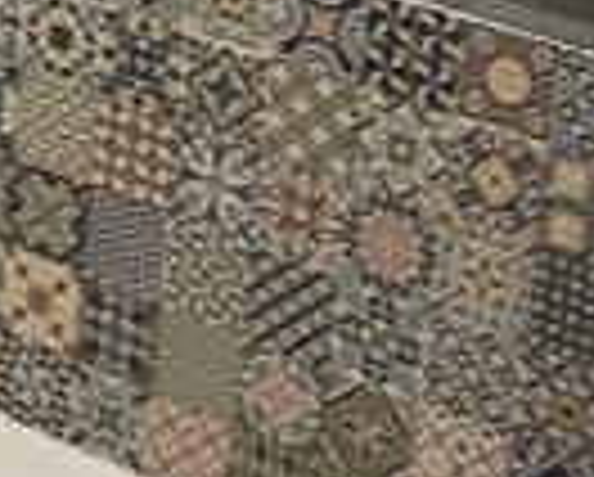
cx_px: -828
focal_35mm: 186
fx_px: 3275
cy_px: -248
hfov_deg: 9.3
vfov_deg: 8.2
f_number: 1.8
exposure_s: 1/50
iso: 20
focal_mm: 3.99
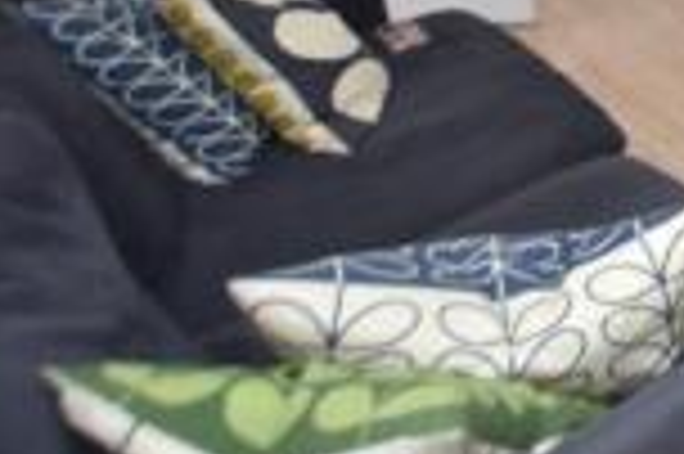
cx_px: 1058
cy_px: -169
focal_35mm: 47
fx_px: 892
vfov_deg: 24.2
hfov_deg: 27.1
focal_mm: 10
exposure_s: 1/15
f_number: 3.5
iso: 250
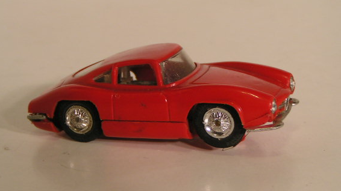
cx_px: 177
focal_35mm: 101
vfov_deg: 12.0
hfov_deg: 21.2
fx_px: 913
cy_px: 124
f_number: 3.2
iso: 50
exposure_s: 1/100
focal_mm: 12.6
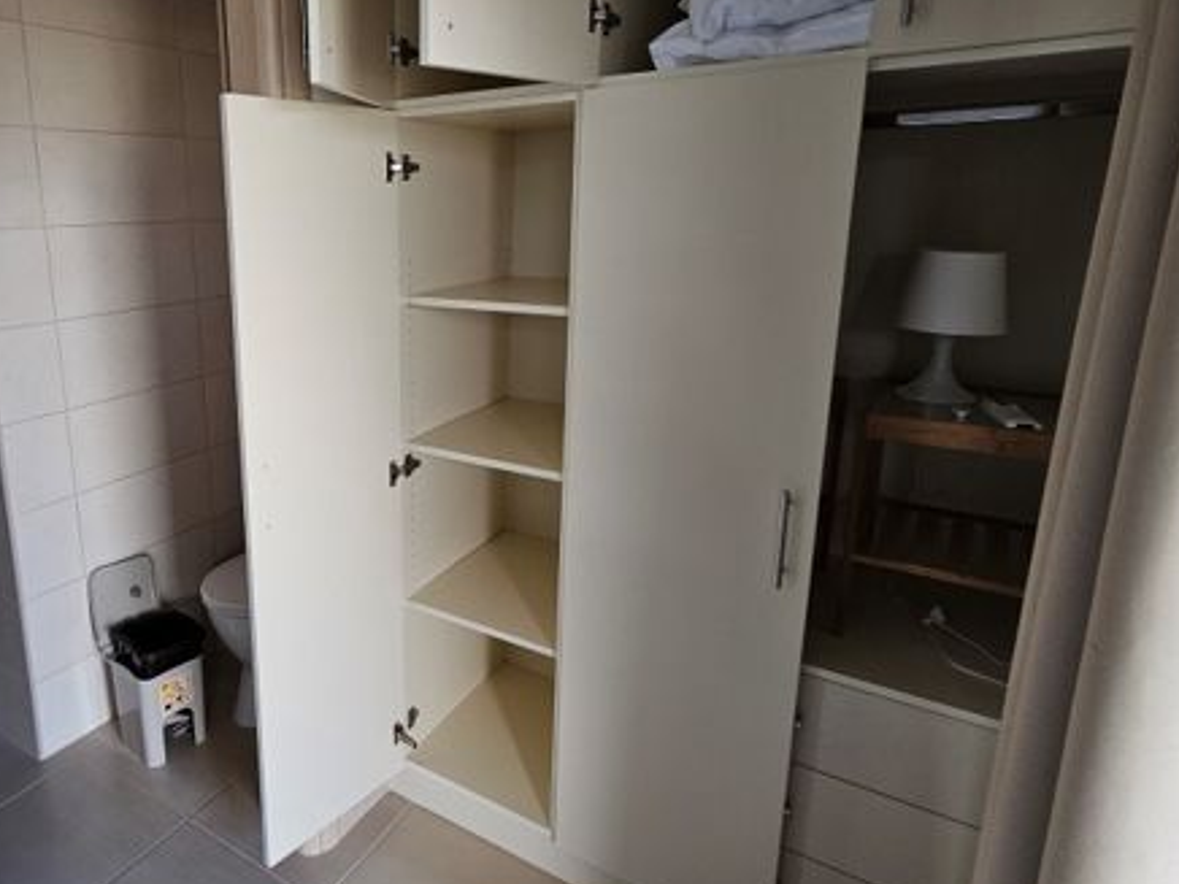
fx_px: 715
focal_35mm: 21
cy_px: 381
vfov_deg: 63.2
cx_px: 391
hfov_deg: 76.4
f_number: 2.2
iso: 160
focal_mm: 2.2
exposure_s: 1/70.8
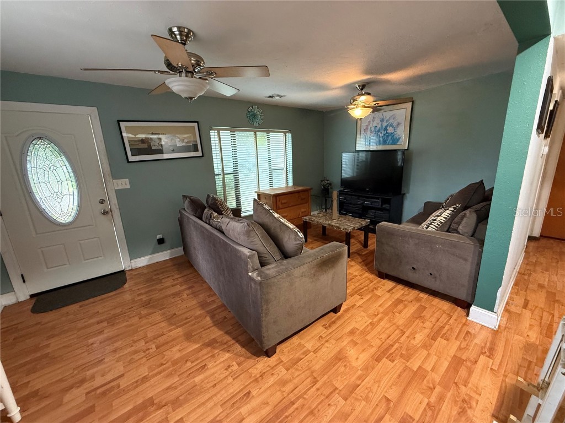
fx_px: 229
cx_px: 282
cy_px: 212
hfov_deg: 102.1
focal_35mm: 14
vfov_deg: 85.7
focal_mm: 2.22
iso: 500
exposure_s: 1/60
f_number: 2.2
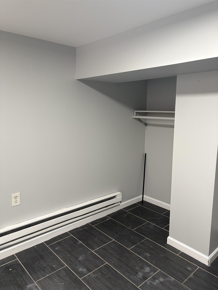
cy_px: 145
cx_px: 109
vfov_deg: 67.3
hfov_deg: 53.1
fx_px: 218
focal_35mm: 26
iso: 250
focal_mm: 5.96
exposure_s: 1/60
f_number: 1.6
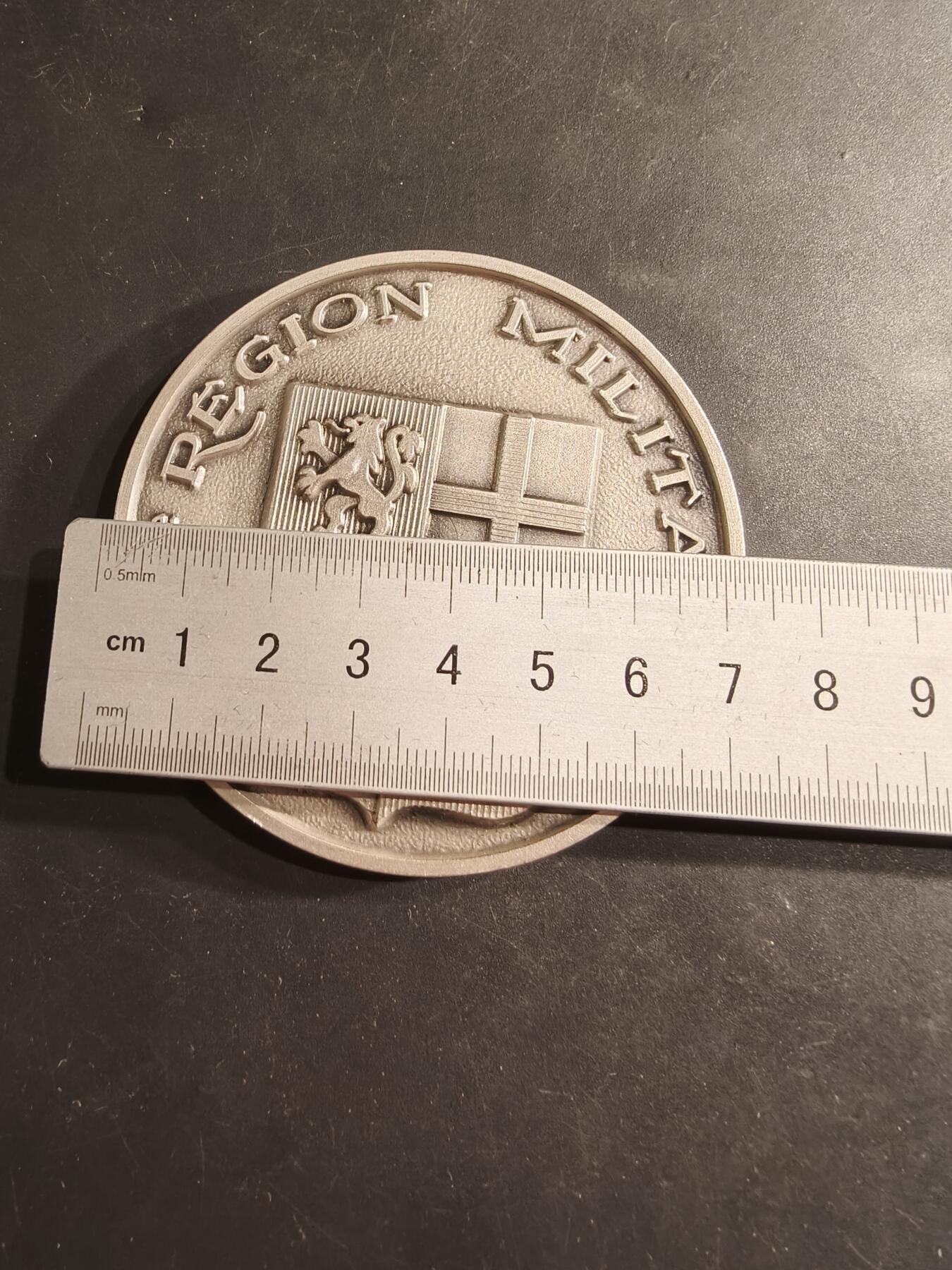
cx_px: 476
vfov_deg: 73.9
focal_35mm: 23
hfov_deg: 58.9
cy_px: 635
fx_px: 843
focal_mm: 2.32
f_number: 2
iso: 160
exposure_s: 1/75.3
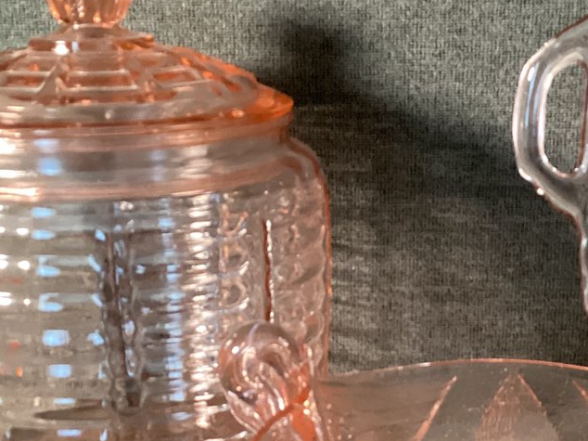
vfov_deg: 19.7
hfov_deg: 26.2
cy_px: 357
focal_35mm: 74
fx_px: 1257
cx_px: 399
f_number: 2.4
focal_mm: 3.3
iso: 500
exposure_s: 1/30
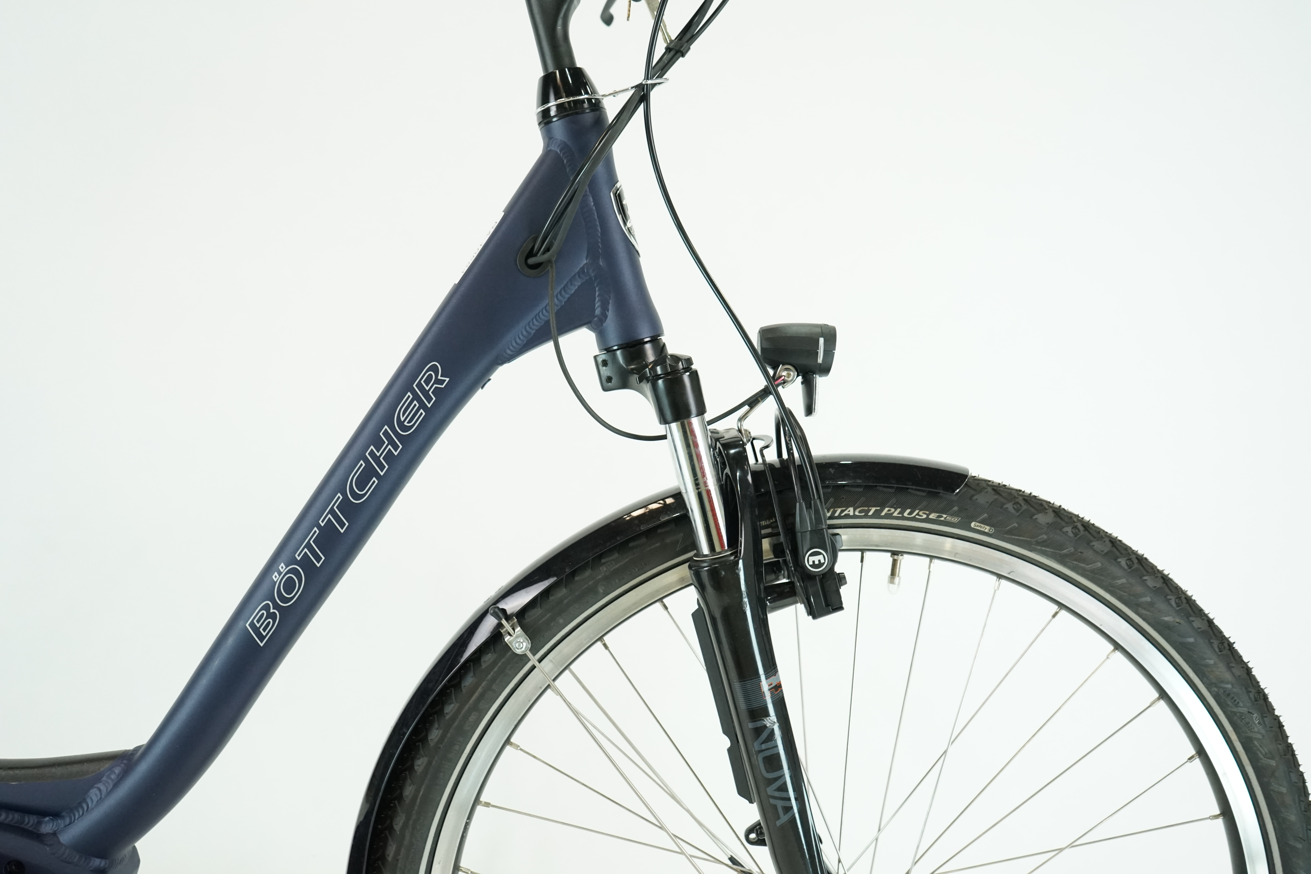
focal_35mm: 31
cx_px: 656
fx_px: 1129
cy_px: 437
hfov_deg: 60.3
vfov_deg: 42.3
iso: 2500
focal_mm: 31
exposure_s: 1/200
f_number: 5.6
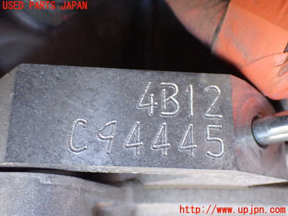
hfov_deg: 42.9
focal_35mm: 44
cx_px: 144
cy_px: 108
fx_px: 366
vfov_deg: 32.9
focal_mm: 7.84
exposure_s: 1/80
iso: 800
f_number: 2.9
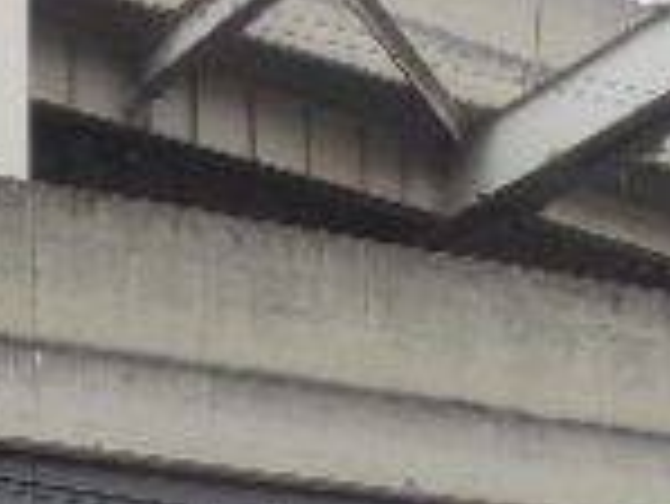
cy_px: 968
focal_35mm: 133
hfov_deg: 14.5
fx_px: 2576
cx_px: -31
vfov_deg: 10.4
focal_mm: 5.5
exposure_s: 1/640
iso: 100
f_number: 3
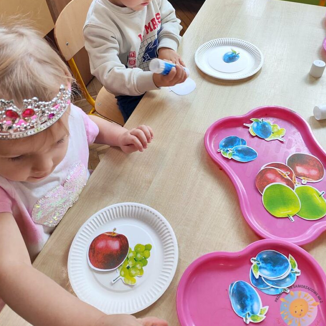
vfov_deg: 54.8
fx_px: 309
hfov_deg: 55.6
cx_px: 162
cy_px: 116
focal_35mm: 29
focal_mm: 4.68
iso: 55
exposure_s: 1/50
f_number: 1.8
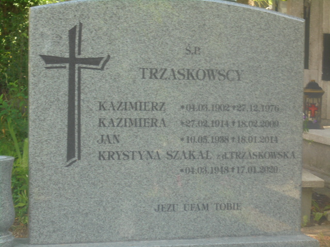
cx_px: 165
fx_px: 696
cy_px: 124
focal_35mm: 73
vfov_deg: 20.2
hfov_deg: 26.7
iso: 100
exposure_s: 1/50
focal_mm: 13.1
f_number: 6.1
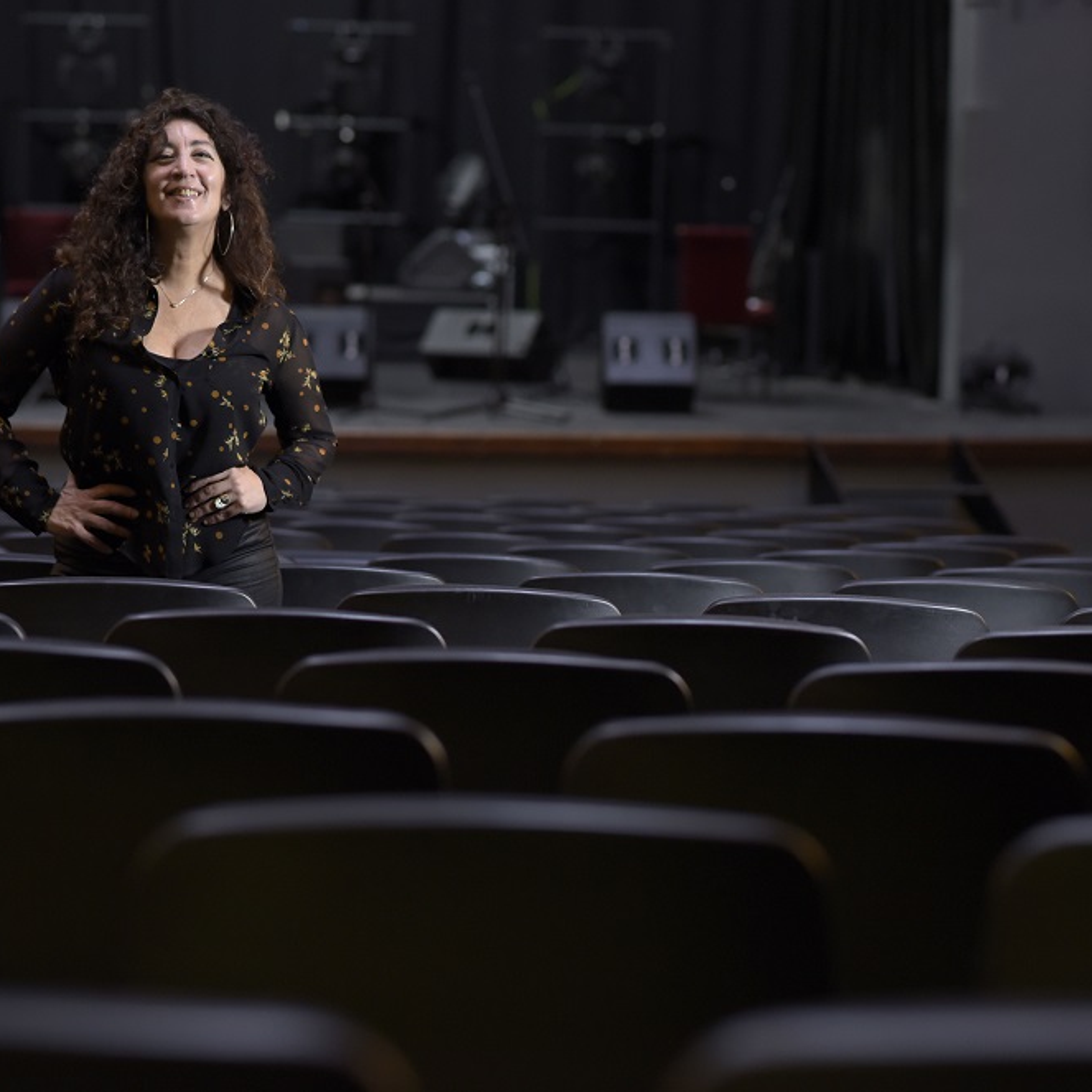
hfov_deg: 16.0
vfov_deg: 16.0
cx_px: 517
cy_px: 546
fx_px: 3890
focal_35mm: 109
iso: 1250
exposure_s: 1/30
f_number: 2.8
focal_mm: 85
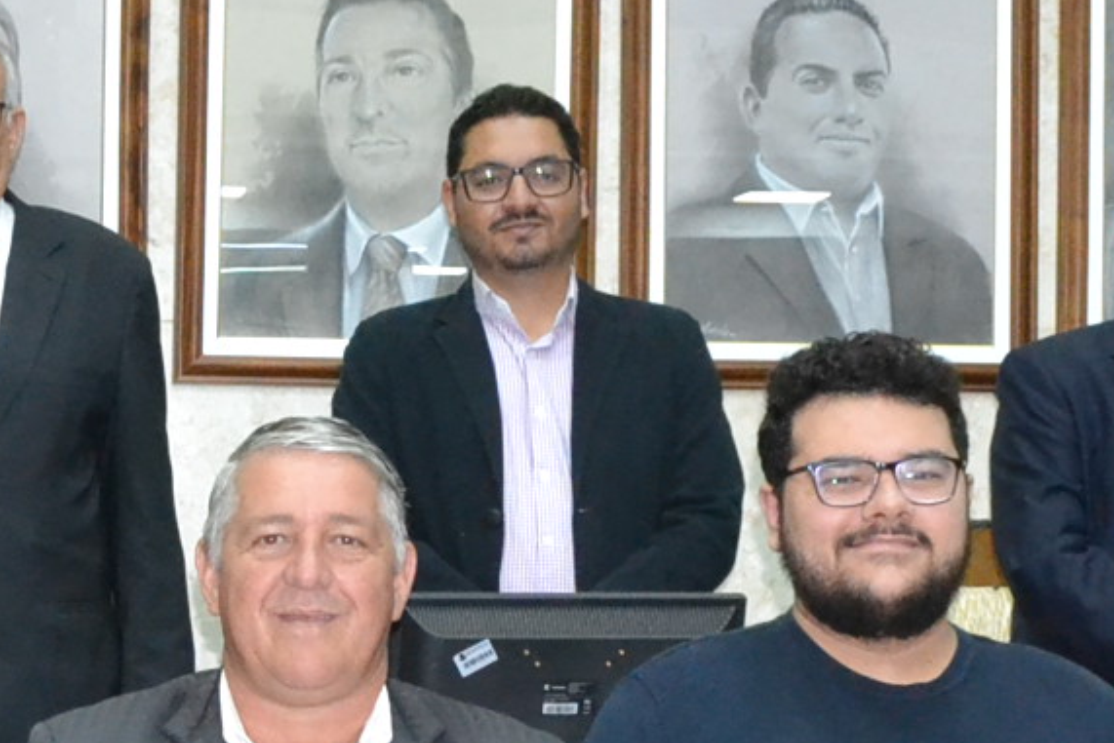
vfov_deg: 11.3
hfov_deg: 16.5
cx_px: -82
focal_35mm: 121
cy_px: 632
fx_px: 3745
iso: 3200
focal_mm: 20
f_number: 7.1
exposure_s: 1/60
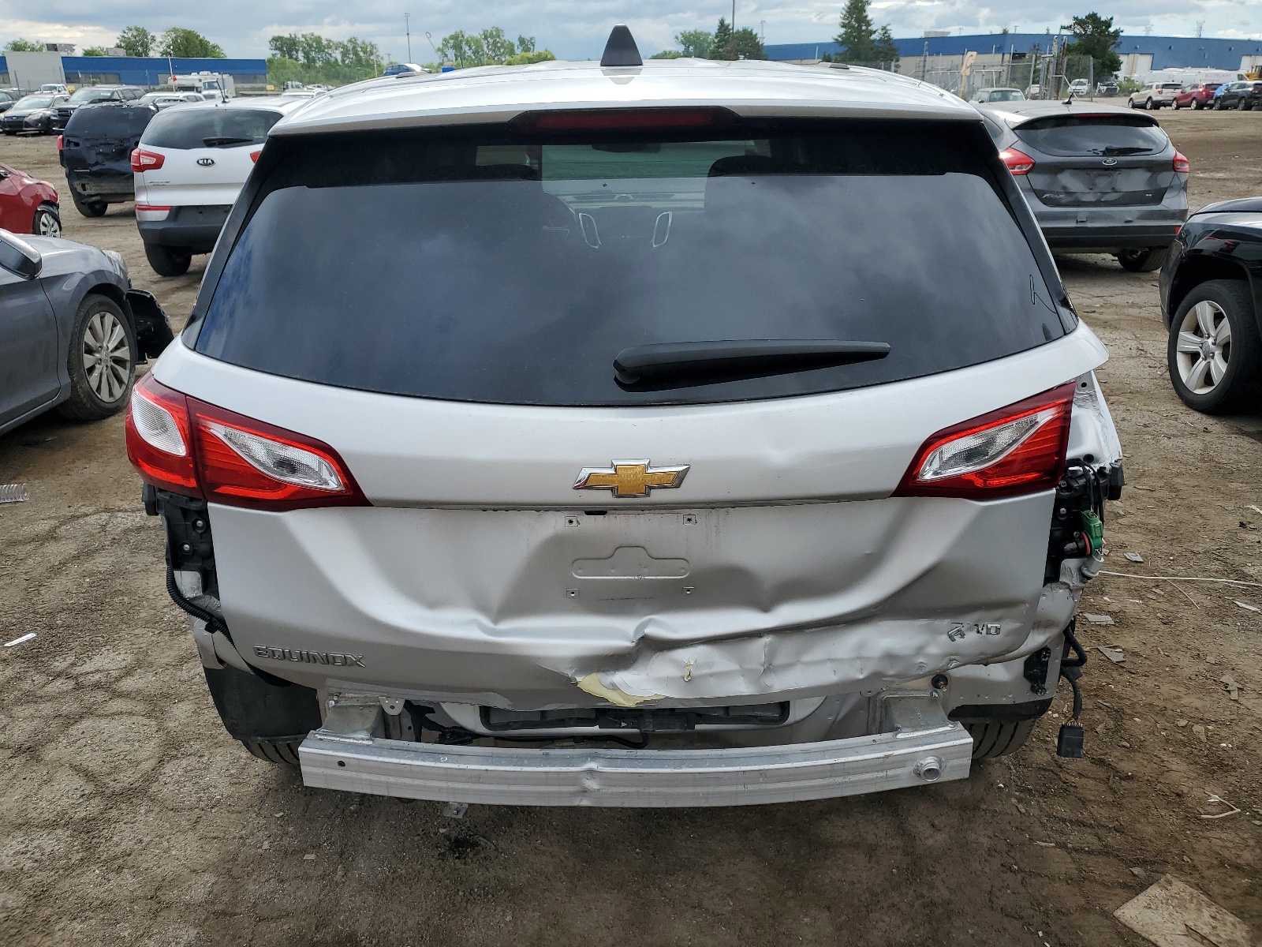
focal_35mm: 26
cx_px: 631
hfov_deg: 67.3
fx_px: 948
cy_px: 474
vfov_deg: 53.1
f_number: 1.5
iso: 50
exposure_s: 1/1250
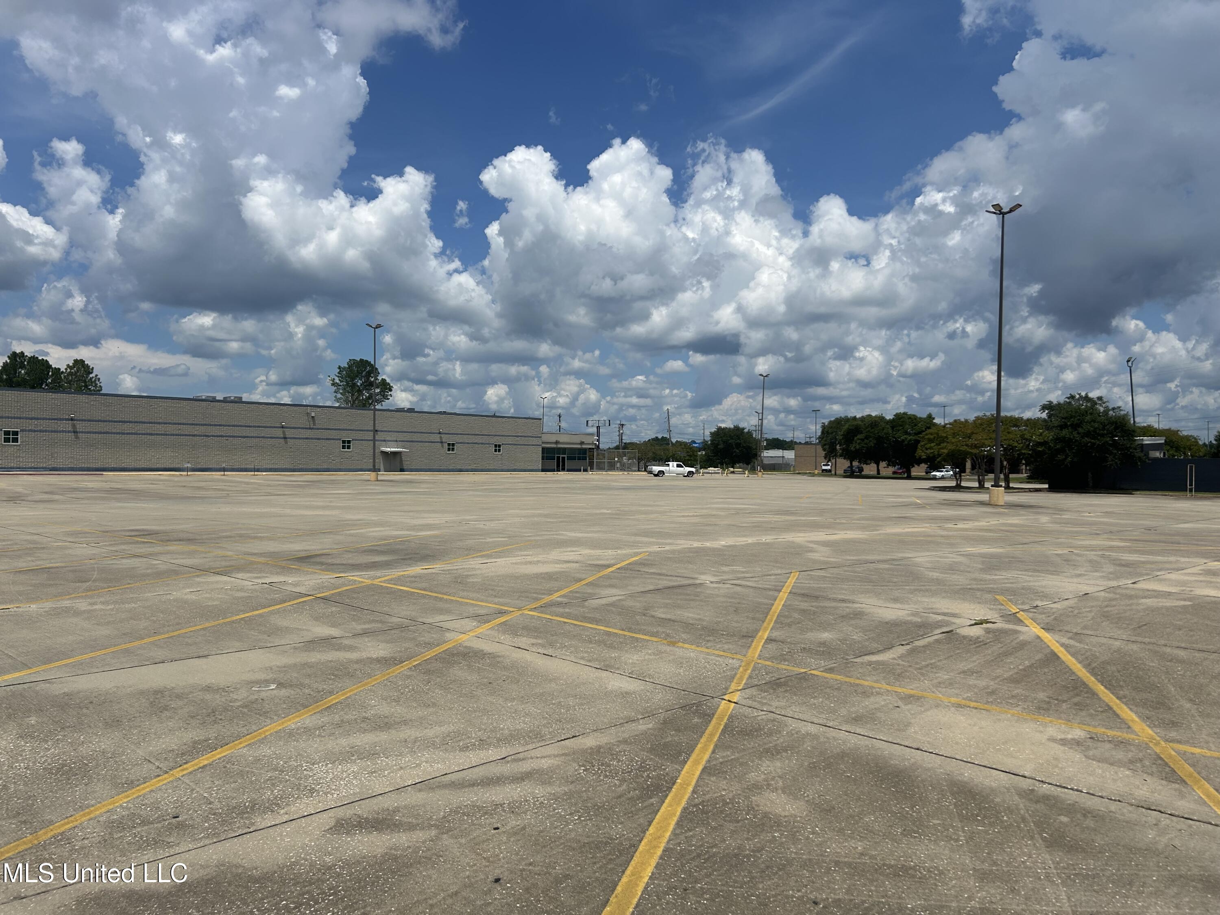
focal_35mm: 26
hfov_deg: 67.3
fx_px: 916
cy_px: 458
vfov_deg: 53.1
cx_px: 610
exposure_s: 1/9434
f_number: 1.5
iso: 50
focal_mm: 5.7
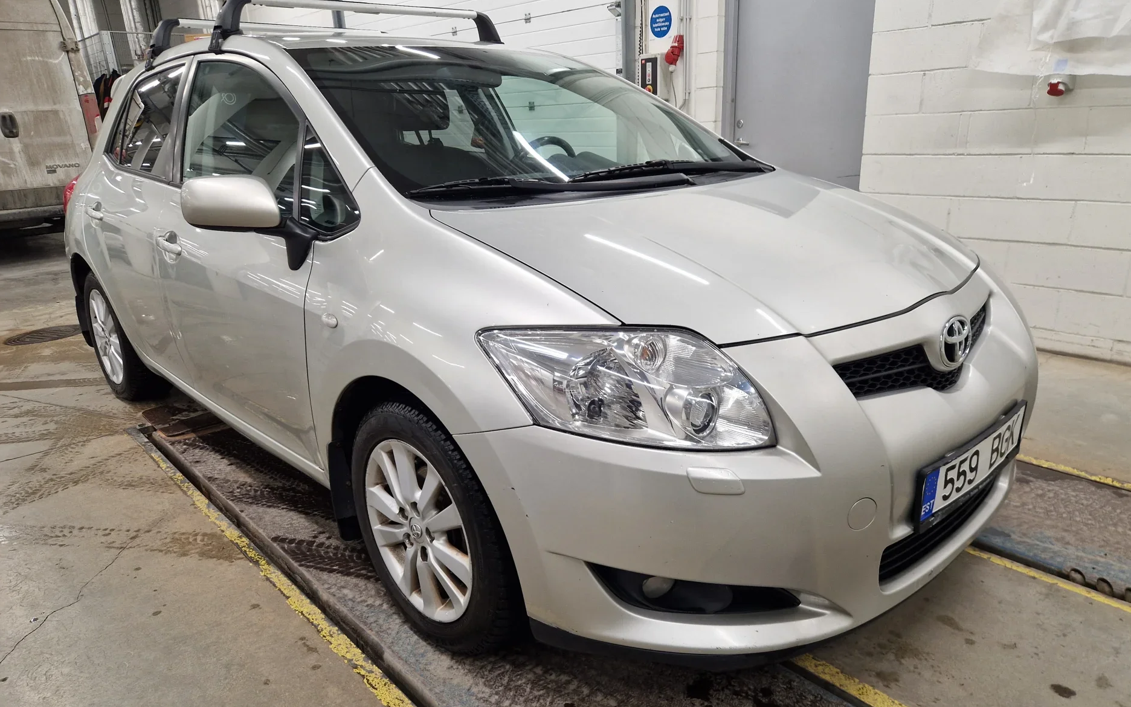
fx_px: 771
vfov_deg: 49.2
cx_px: 578
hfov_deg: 72.5
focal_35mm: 25
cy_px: 379
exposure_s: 1/180
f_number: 1.8
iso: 160
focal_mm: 5.4
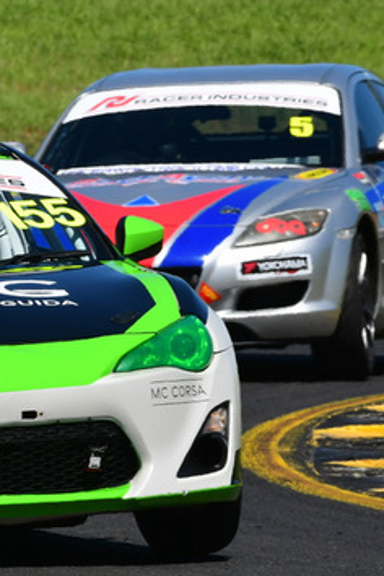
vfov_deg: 2.1
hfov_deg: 1.4
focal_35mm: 983
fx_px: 15727
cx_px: -156
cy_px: 264
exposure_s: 1/640
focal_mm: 290
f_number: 11
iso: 320
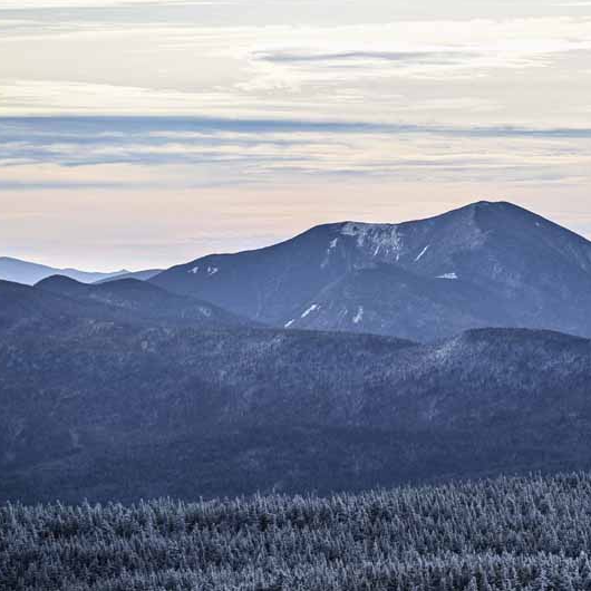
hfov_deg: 11.3
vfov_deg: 11.3
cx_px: 417
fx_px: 2975
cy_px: 294
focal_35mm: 154
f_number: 5
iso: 100
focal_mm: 120
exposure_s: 1/1000
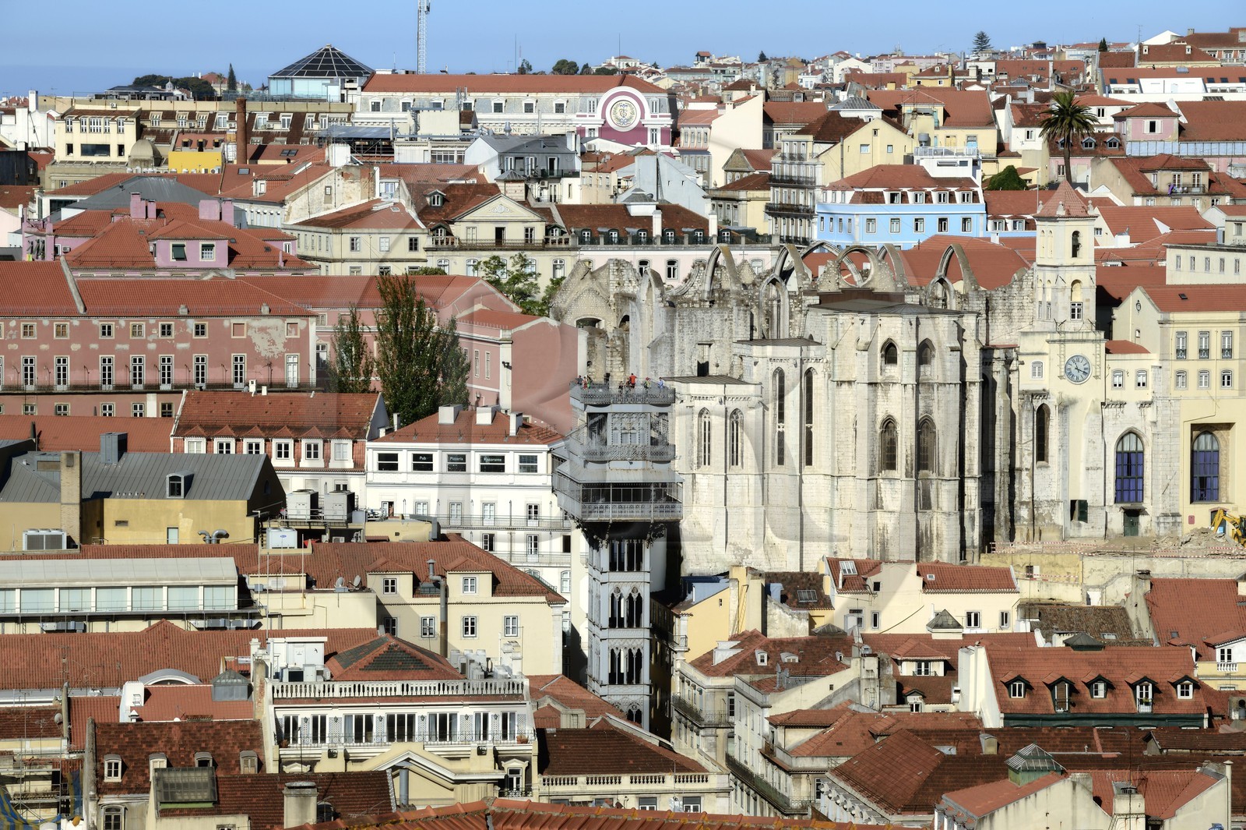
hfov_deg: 13.7
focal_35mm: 150
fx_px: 5189
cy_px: 415
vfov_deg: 9.1
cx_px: 623
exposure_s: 1/320
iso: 200
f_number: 14
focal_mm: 150
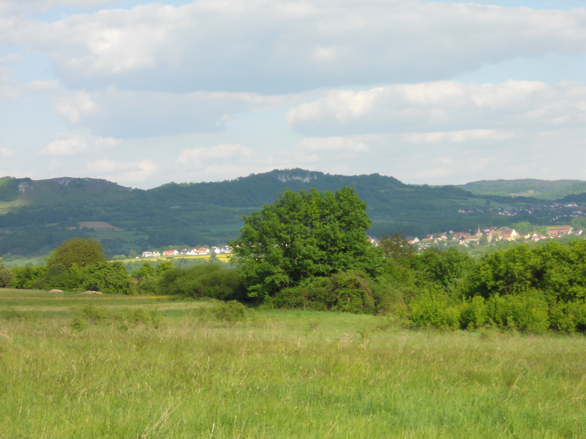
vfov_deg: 16.1
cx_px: 293
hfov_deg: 21.3
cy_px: 220
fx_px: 1557
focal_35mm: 92
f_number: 5.4
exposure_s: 1/320
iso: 80
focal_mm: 16.5
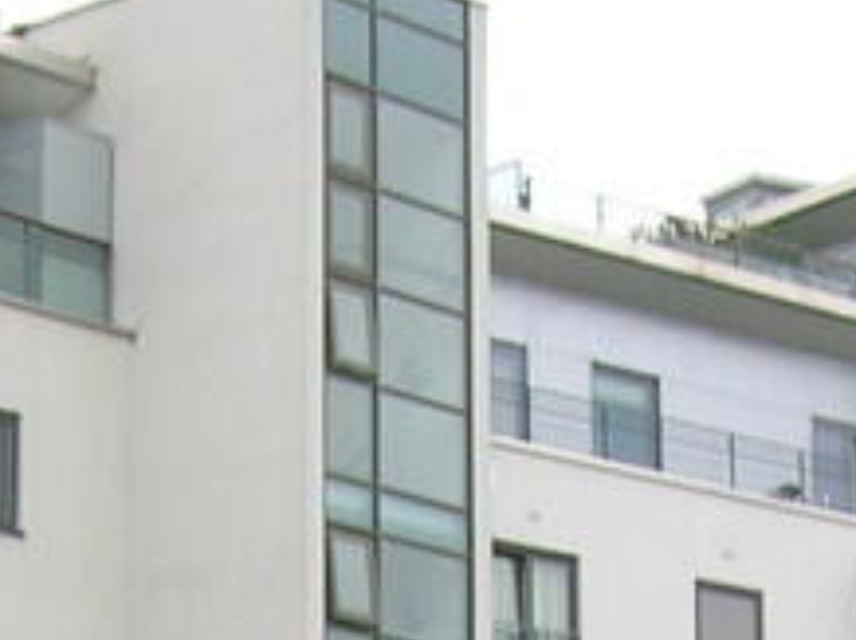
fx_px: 3952
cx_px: 526
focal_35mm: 160
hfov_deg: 12.4
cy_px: 1119
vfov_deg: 8.9
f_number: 4.9
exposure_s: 1/71.6
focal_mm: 5.7
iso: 50
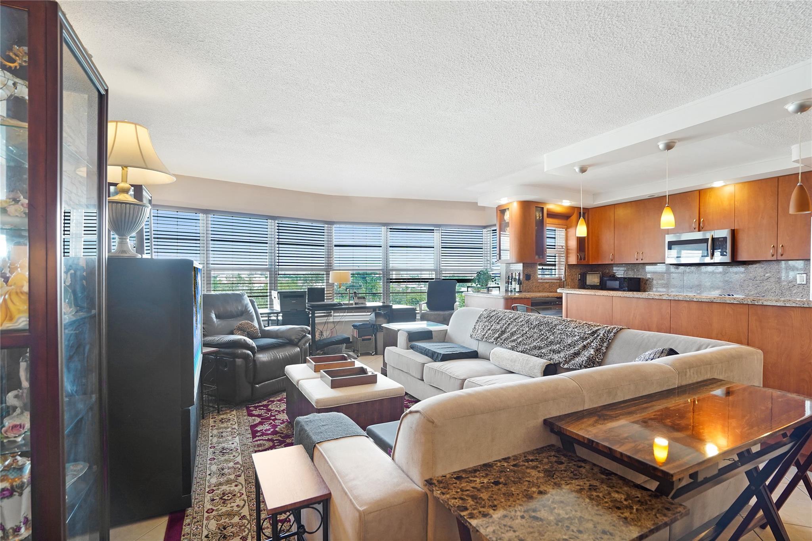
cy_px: 270
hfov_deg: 96.7
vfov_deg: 73.8
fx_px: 361
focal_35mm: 16
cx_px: 406
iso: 1250
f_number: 5
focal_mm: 16
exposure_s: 1/160
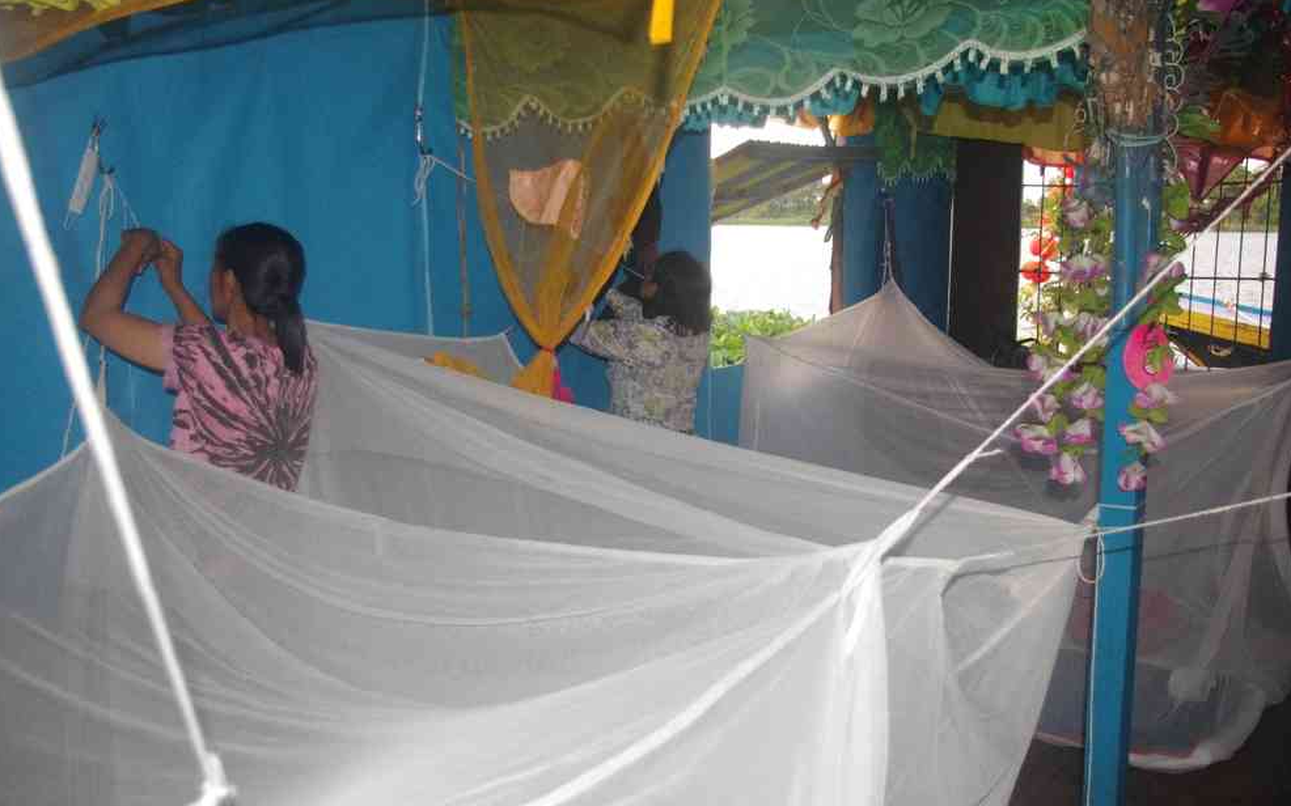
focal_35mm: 33
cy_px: 404
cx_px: 649
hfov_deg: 58.9
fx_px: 1144
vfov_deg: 38.8
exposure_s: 1/50
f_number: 4
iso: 3200
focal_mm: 21
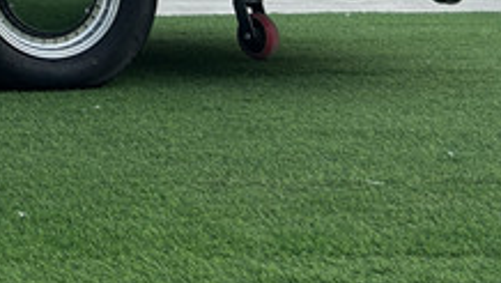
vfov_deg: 10.7
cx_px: -269
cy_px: -271
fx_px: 1383
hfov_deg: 18.1
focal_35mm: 104
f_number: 1.5
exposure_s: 1/5587
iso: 50
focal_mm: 5.7
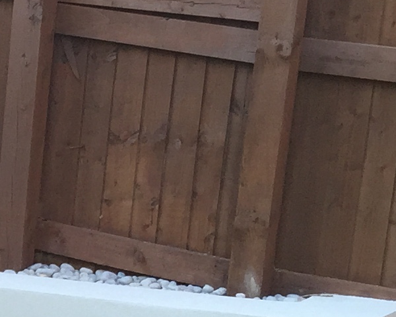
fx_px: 1805
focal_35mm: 154
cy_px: 536
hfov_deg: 11.1
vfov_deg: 9.6
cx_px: -444
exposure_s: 1/197
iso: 32
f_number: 2.2
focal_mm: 4.15
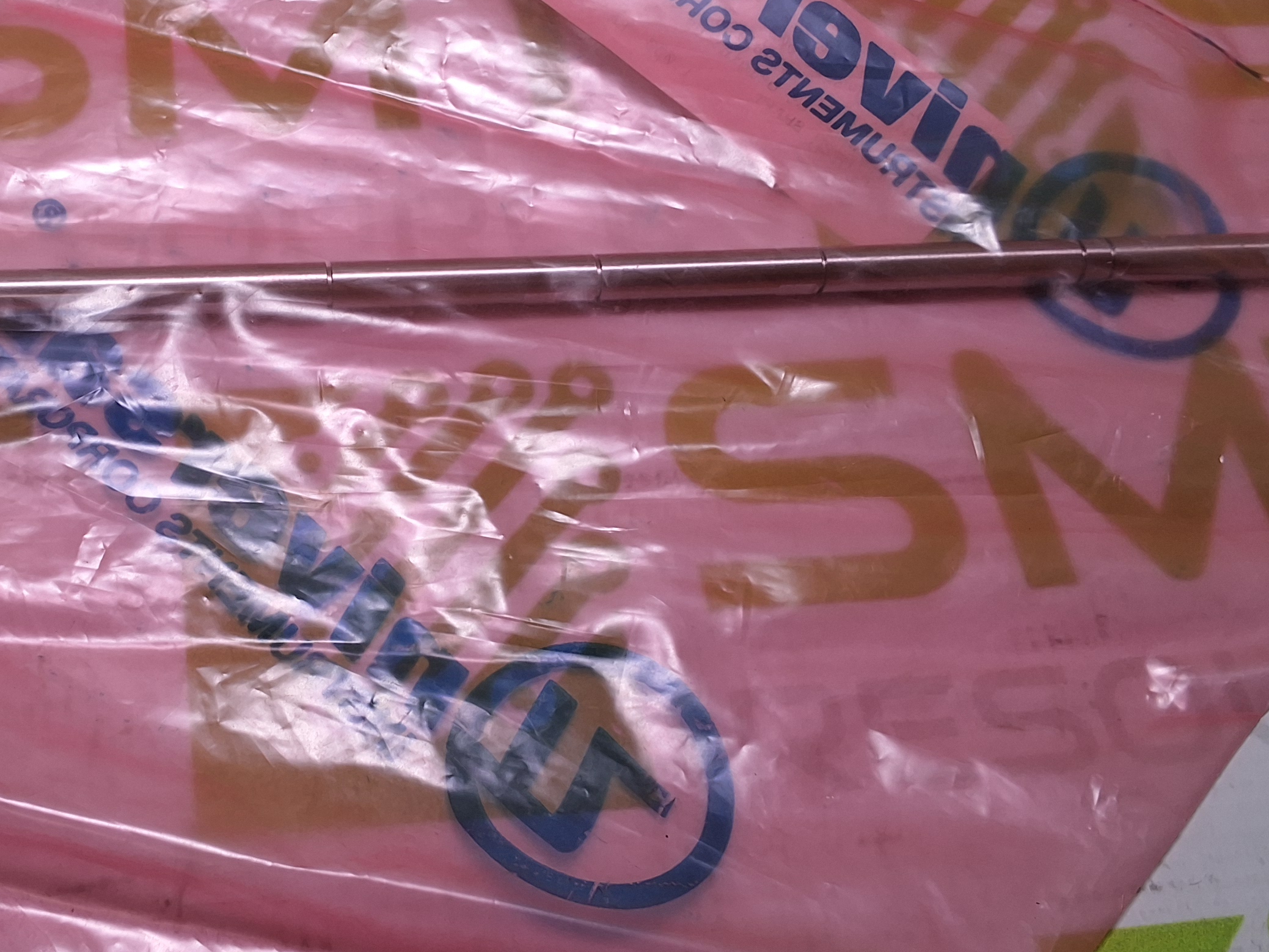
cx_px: 391
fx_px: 1613
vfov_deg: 32.9
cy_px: 450
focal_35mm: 44
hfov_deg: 42.2
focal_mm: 2.91
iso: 50
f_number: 1.9
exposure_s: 1/120
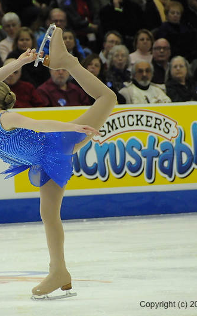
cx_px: 47
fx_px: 3974
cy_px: 158
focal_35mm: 462
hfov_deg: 2.8
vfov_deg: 4.6
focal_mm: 200
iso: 3200
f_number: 5.6
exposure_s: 1/1000
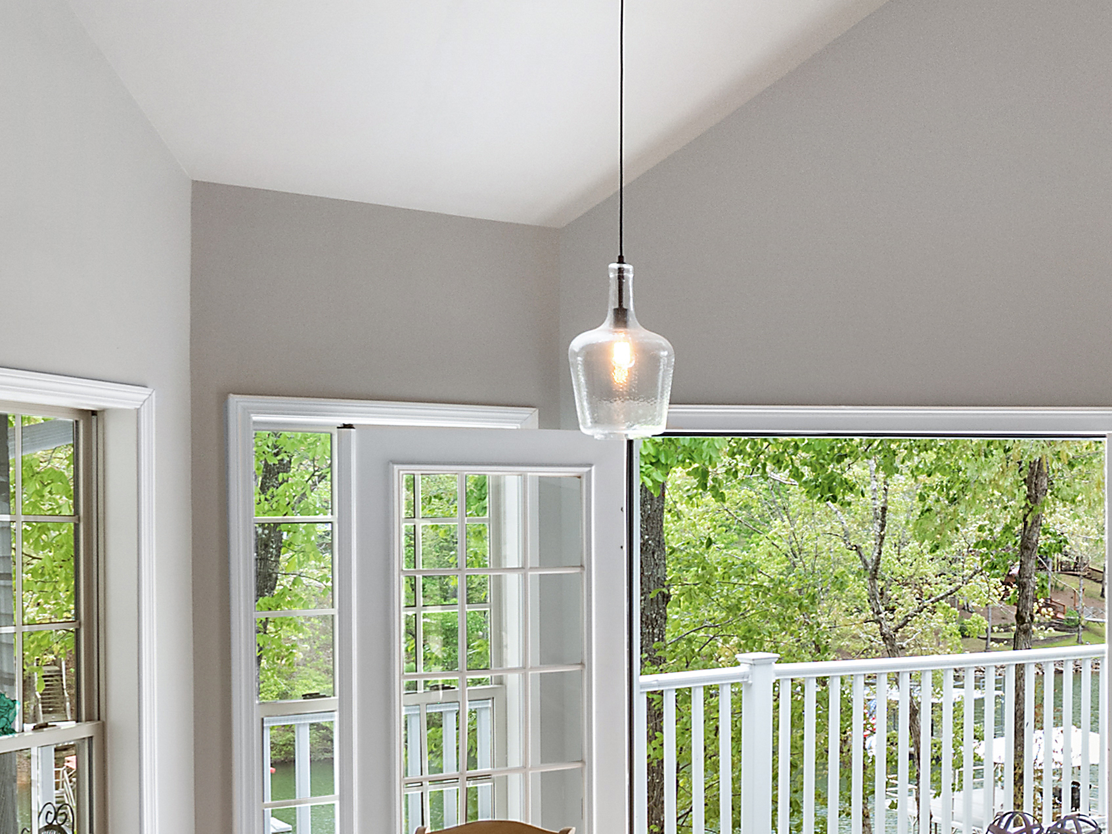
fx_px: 1574
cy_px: 496
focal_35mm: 49
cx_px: 1403
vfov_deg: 29.6
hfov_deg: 31.2
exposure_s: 1/20
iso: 200
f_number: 5.6
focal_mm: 8
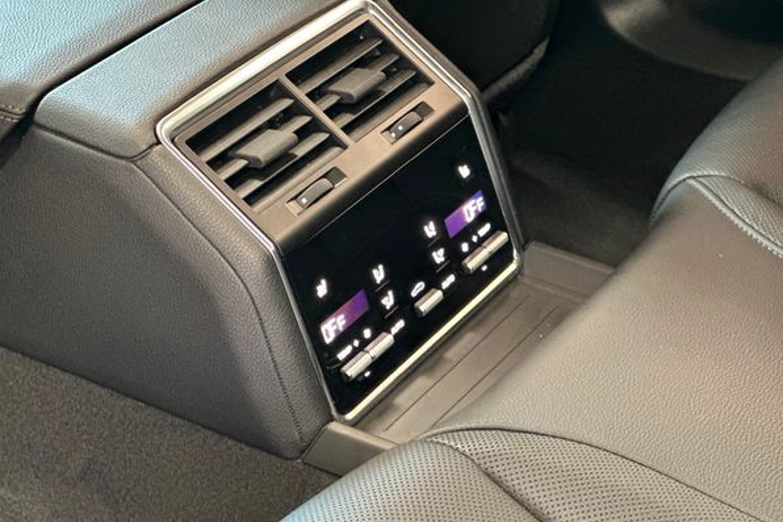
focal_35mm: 86
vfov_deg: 15.9
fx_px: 1870
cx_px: 388
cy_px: 262
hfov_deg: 23.7
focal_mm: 9
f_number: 2.8
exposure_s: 1/15
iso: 500
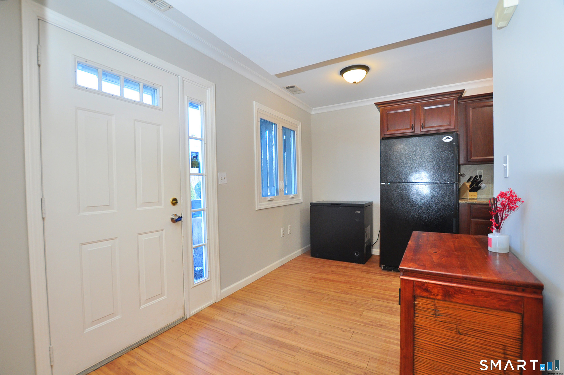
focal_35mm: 15
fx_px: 235
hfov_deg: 100.5
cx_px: 282
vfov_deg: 77.2
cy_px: 188
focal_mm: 10
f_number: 4.5
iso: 640
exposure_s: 1/50
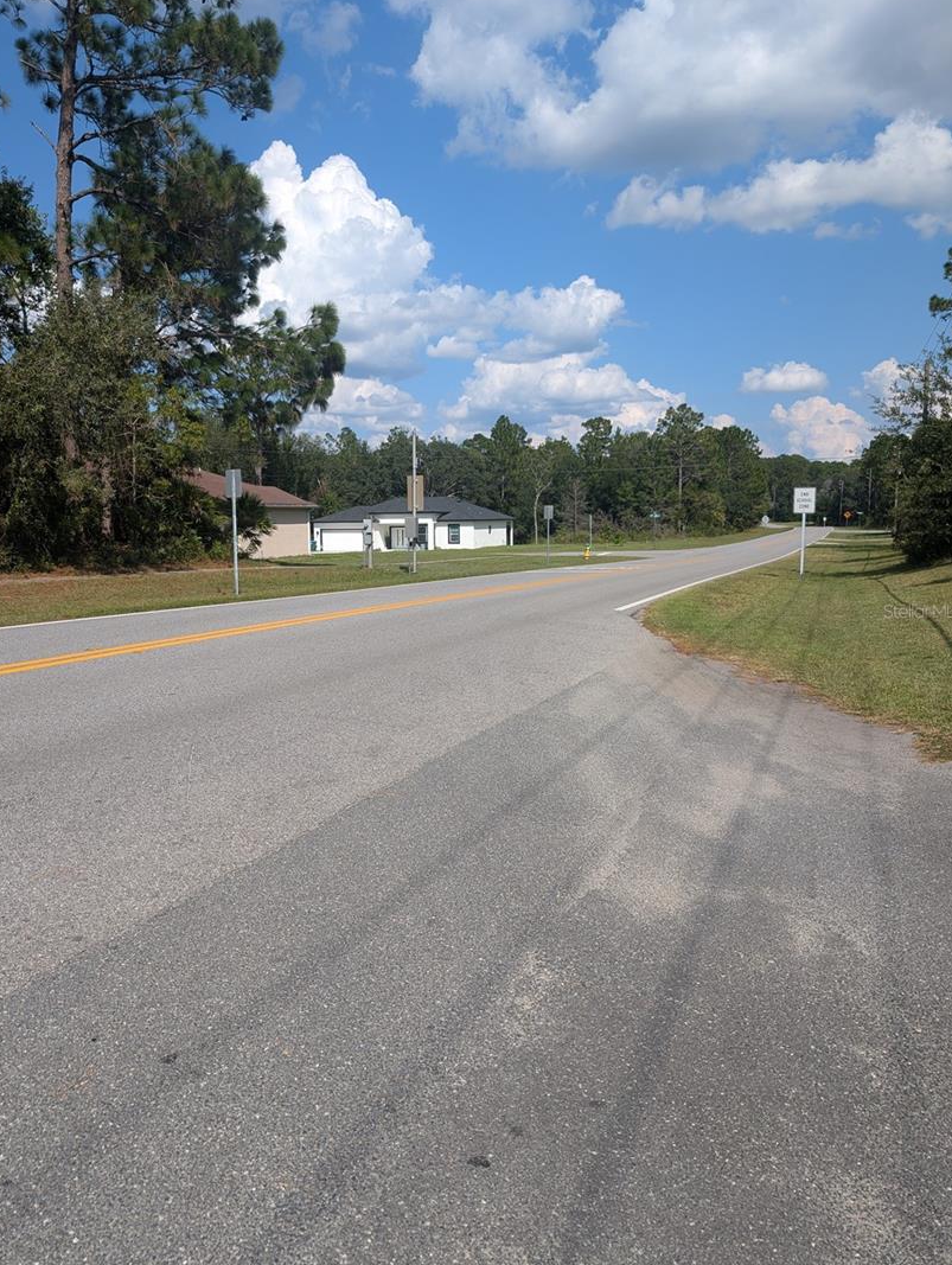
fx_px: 988
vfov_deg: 65.2
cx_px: 432
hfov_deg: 51.4
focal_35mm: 27
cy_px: 611
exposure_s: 1/1541
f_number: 1.68
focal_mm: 6.9
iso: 21
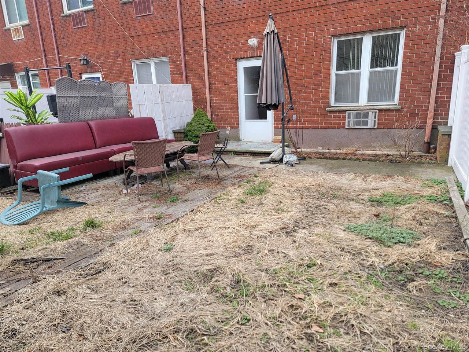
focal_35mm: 24
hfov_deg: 71.6
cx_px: 234
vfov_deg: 56.8
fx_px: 325
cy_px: 176
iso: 16
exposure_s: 1/255
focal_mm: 6.7
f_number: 1.8
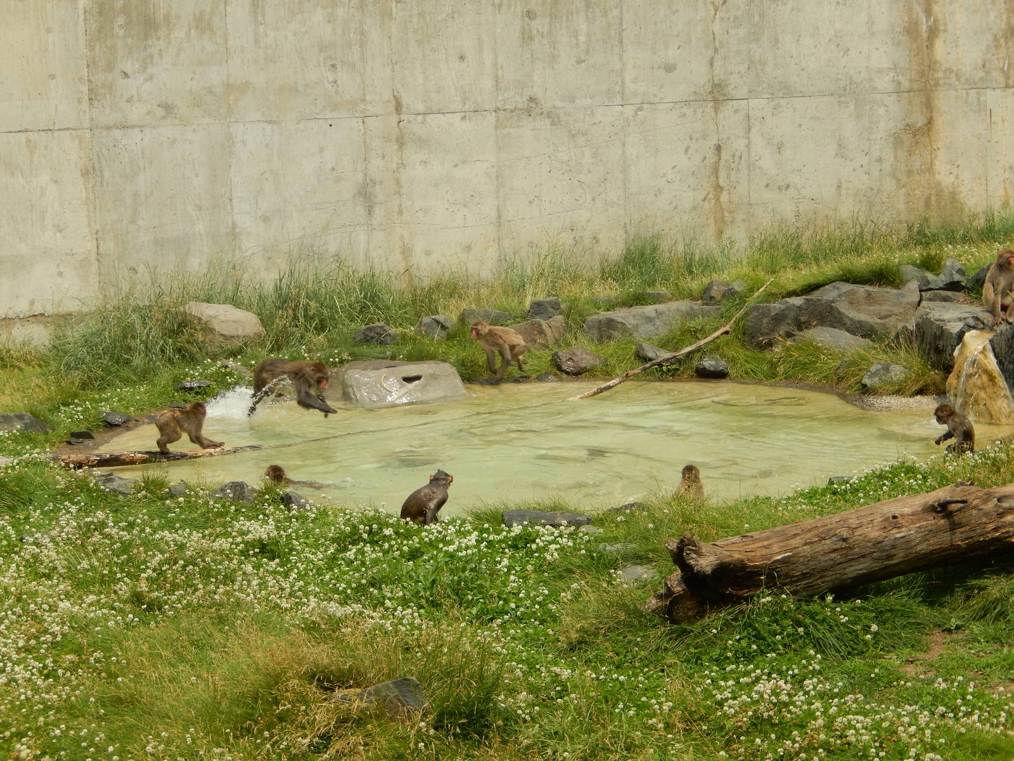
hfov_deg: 18.7
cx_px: 507
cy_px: 380
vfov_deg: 14.1
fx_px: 3076
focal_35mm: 105
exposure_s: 1/250
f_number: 5.3
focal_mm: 18.9
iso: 125
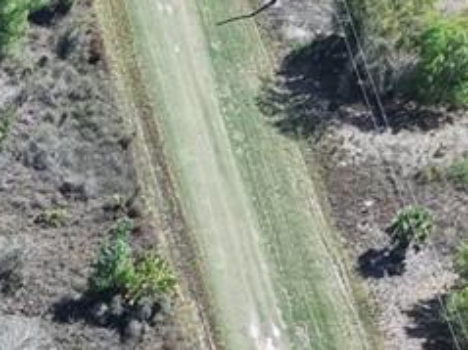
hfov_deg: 10.8
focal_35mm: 161
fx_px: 2176
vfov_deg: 8.3
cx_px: -587
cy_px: 901
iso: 230
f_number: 1.8
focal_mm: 8.67
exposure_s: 1/3000
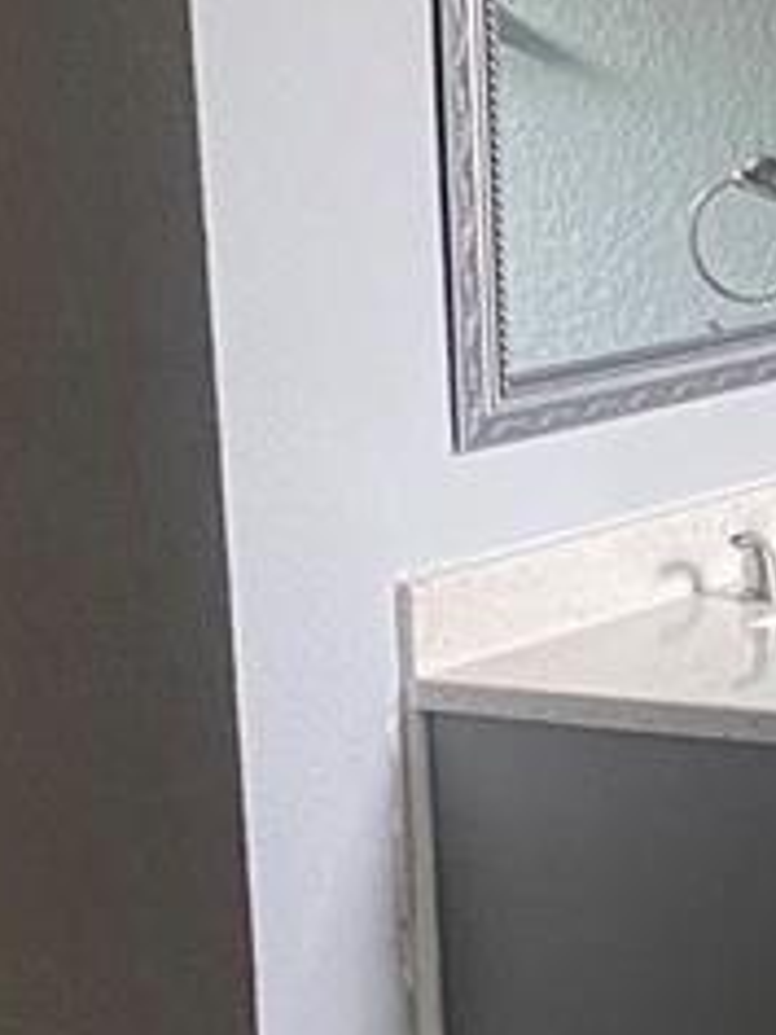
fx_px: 3945
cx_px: 1083
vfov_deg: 14.9
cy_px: 732
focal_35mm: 132
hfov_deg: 10.9
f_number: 1.8
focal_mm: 4.25
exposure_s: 1/60
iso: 400
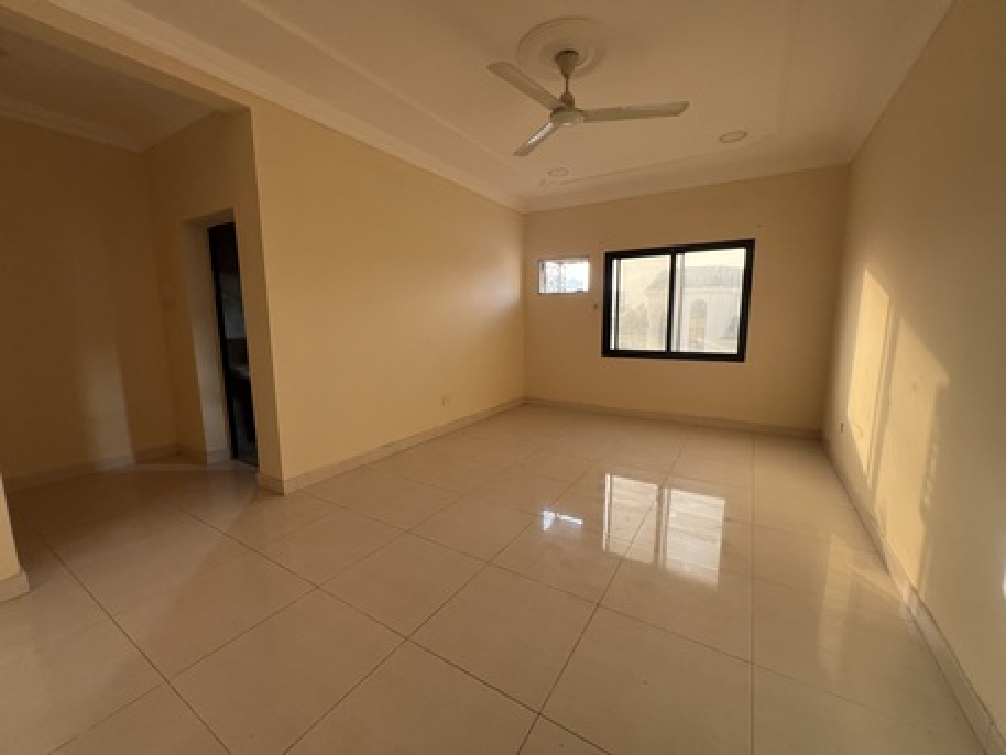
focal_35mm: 13
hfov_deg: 106.2
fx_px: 378
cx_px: 503
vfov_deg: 89.9
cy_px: 378
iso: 64
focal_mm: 1.57
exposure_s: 1/99
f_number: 1.8
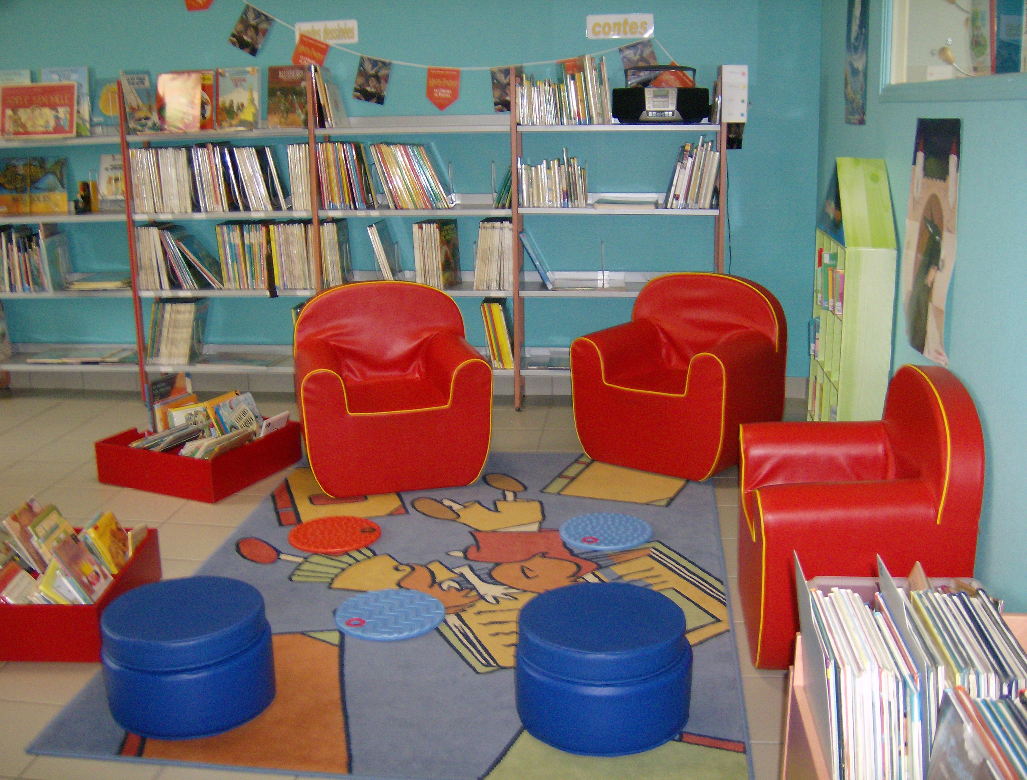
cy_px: 390
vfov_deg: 40.0
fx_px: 1073
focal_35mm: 36
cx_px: 514
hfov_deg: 51.1
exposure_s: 1/60
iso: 200
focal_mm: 6
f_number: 2.8
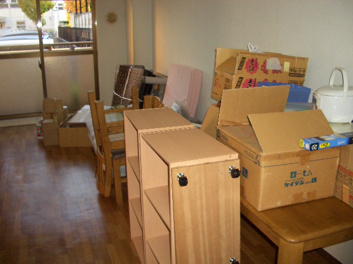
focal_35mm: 35
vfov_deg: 40.7
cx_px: 176
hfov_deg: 52.6
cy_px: 132
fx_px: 357
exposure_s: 1/60
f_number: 2.6
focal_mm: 5.8
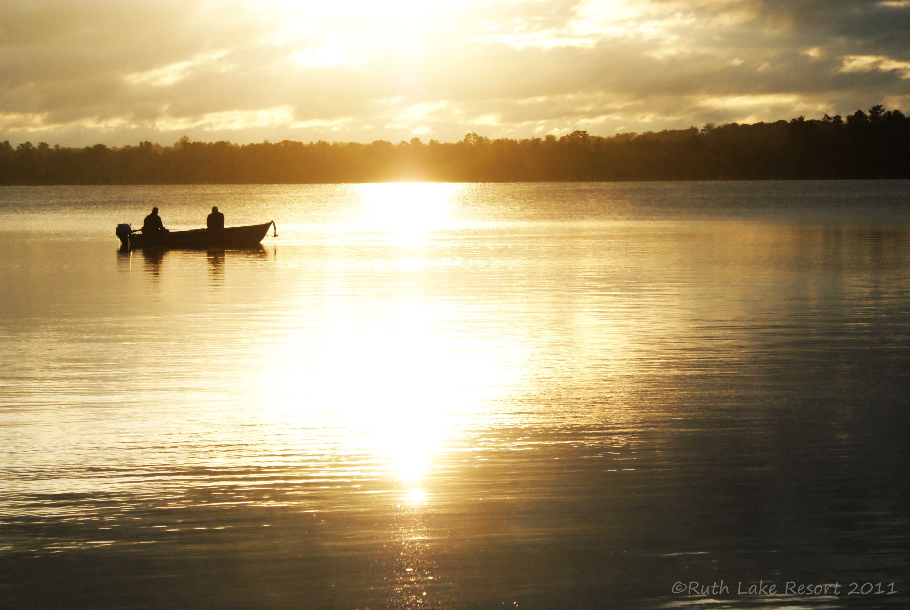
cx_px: 455
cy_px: 305
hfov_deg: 19.4
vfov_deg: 13.1
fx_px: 2657
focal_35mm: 105
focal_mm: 70
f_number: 9
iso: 1600
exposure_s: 1/4000
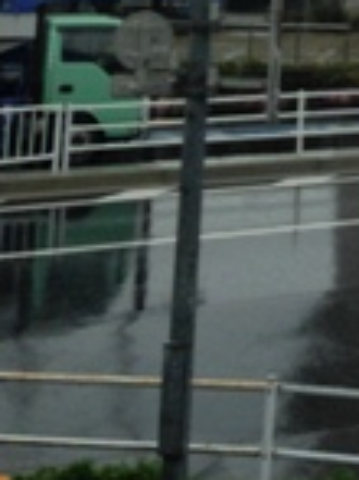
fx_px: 1994
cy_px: -398
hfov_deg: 9.8
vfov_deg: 12.5
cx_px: 643
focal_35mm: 144
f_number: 2.4
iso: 50
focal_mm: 4.12
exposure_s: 1/398
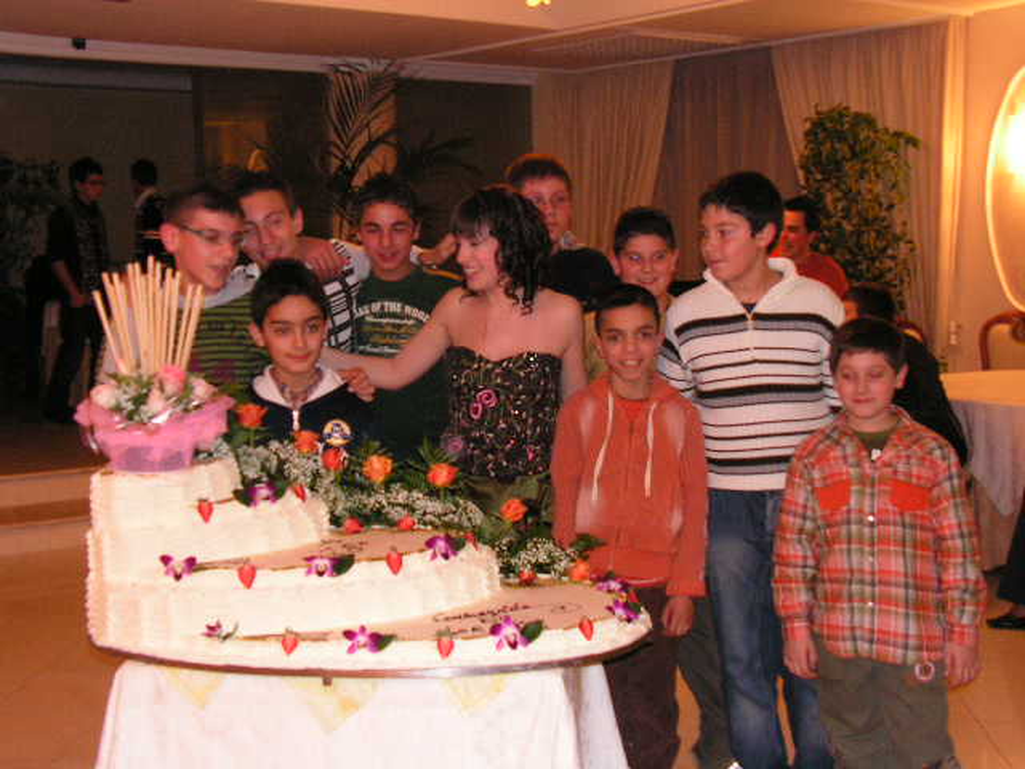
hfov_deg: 42.1
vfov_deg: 32.2
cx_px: 512
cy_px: 384
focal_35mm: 45
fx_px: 1332
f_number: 3.2
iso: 200
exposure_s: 1/40
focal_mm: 7.6
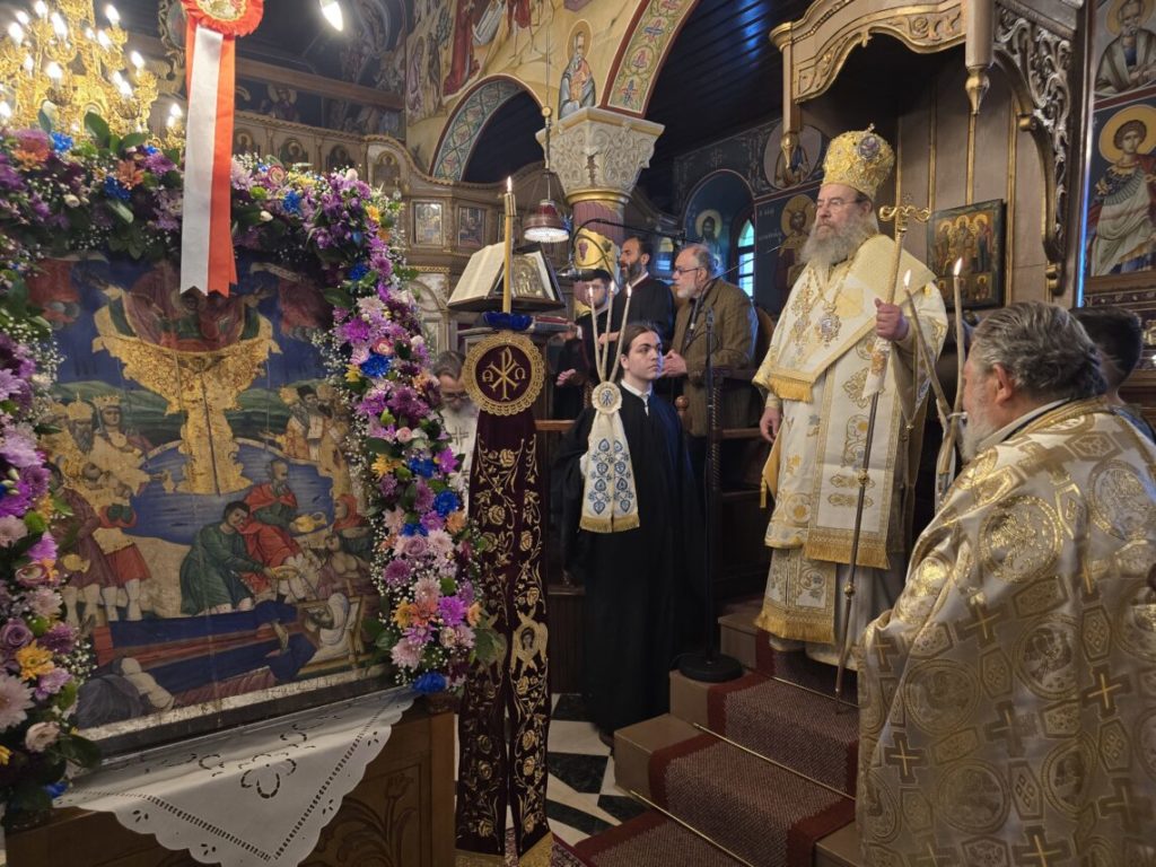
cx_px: 578
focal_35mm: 23
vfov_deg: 58.9
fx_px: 768
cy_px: 434
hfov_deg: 73.9
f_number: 1.7
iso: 200
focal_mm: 6.3
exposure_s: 1/100
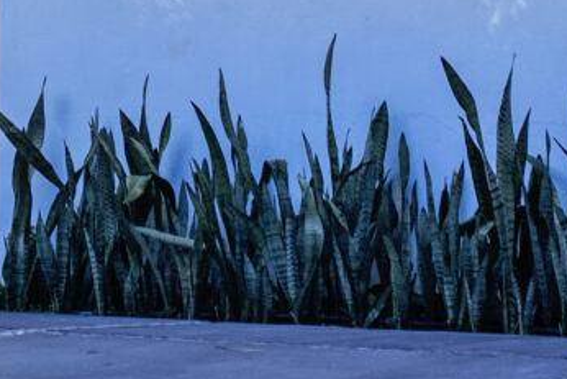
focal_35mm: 370
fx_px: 5830
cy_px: -944
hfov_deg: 5.5
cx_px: -120
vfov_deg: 3.6
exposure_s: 1/500
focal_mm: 50
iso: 100
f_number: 3.5
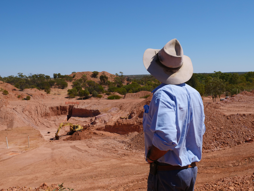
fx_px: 279
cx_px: 127
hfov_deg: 49.0
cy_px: 96
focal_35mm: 38
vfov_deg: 37.7
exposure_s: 1/800
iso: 200
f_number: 8
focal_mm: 19
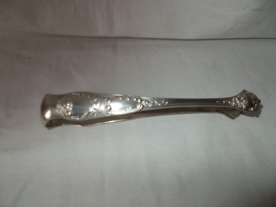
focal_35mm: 26
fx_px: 207
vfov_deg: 53.1
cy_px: 104
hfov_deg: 67.3
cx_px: 138
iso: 200
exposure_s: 1/25
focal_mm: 4.6
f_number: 3.2
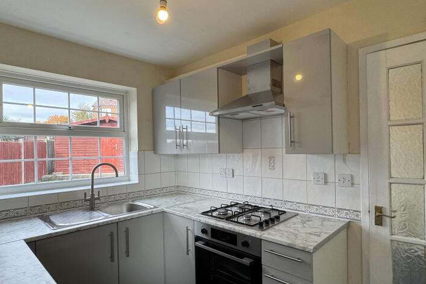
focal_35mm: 21
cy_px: 152
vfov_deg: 59.4
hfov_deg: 81.2
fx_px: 248
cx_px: 217
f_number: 2.2
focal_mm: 2.22
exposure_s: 1/100
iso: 80
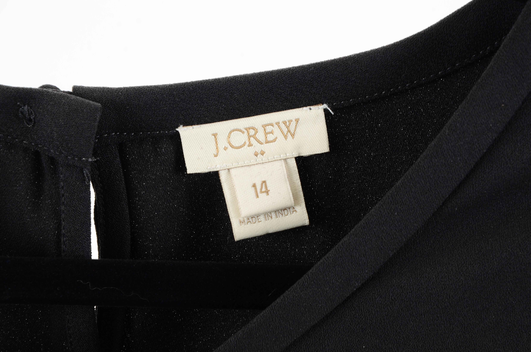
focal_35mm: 158
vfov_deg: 8.7
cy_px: 176
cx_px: 266
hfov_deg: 13.1
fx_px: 2318
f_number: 11
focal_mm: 105
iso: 400
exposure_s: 1/60
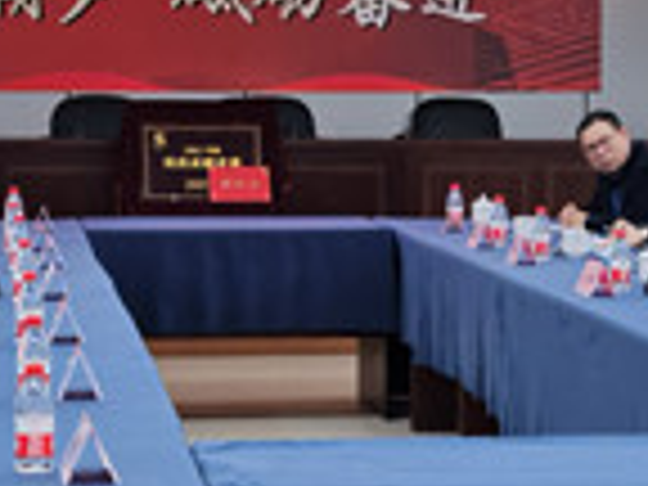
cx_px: 439
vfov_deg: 9.0
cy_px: 205
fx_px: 3070
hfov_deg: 12.0
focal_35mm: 164
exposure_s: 1/100
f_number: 1.6
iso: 100
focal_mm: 5.56
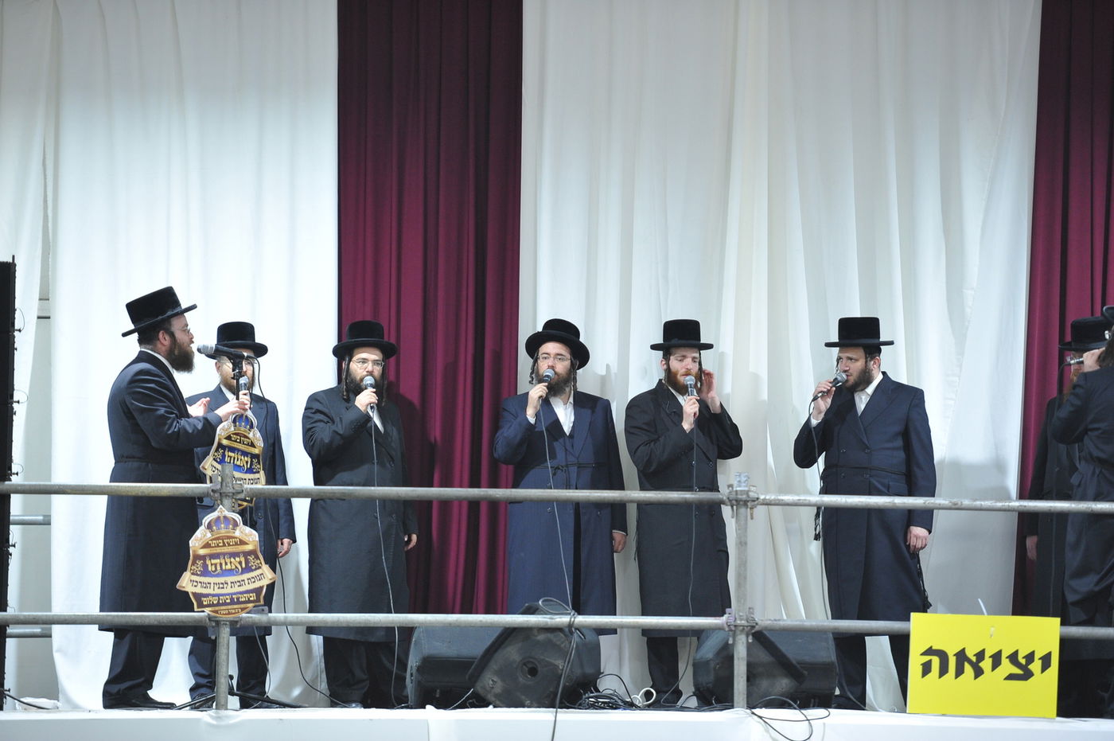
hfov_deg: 12.8
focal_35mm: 160
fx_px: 4947
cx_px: 557
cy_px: 370
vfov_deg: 8.6
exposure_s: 1/80
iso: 1600
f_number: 2.8
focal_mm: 160
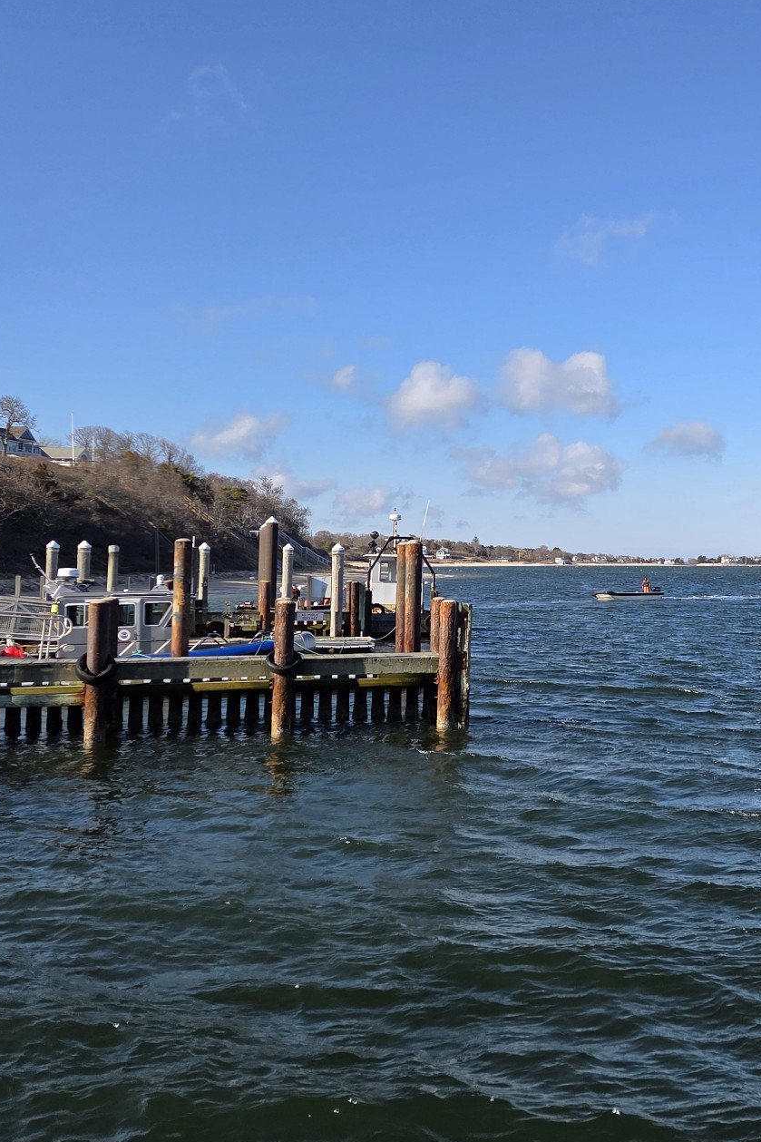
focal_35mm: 38
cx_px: 647
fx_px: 1205
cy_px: 522
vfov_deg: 50.6
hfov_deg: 33.6
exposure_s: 1/4187
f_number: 1.8
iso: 80
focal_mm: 5.4
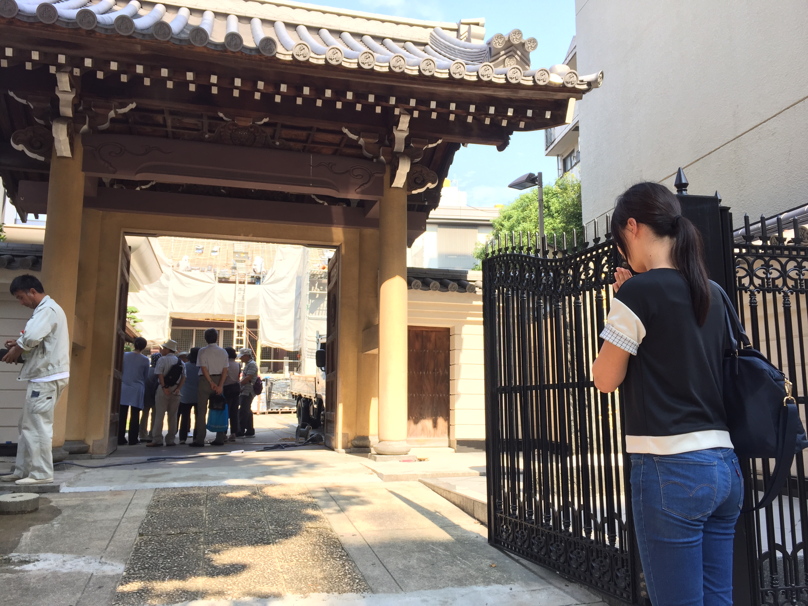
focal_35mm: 29
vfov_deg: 48.2
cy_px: 303
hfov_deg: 61.7
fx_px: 677
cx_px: 404
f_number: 2.2
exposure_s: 1/253
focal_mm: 4.15
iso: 32
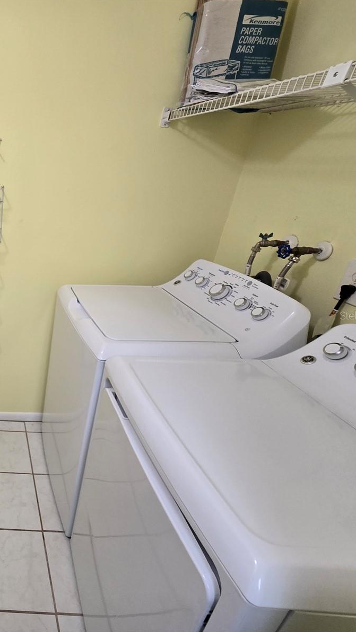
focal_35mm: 19
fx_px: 319
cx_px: -34
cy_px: 315
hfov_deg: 44.6
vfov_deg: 89.6
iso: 125
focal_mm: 2.2
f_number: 2.2
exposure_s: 1/60
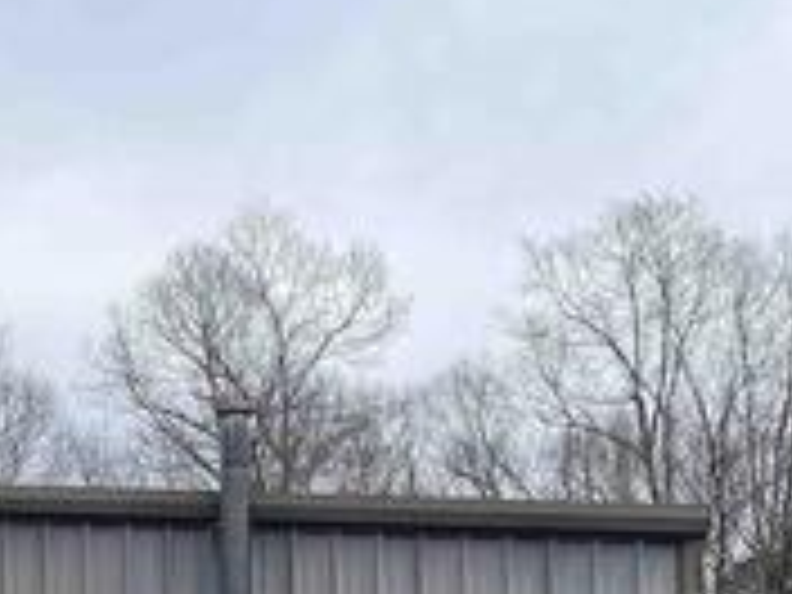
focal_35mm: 91
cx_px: -234
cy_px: 1008
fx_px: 2082
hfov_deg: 19.8
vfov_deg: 14.6
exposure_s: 1/2203
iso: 32
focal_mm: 5.1
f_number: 1.6
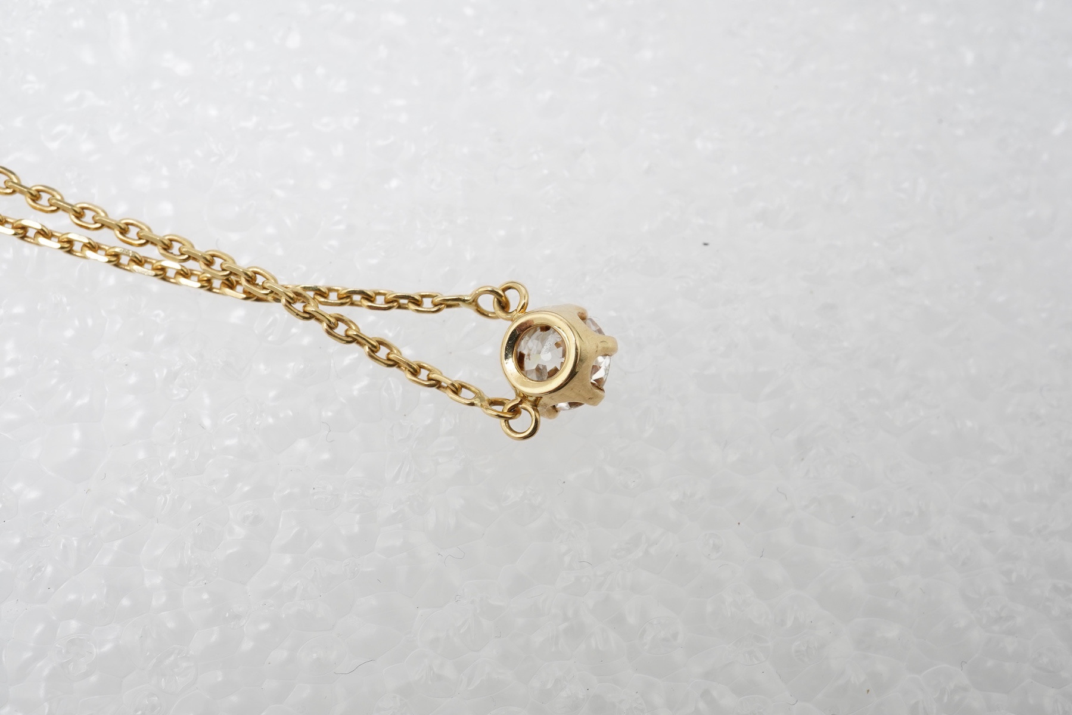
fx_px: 1340
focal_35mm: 45
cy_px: 358
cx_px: 536
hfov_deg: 43.6
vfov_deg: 29.9
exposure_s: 1/125
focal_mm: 30
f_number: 20
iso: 640
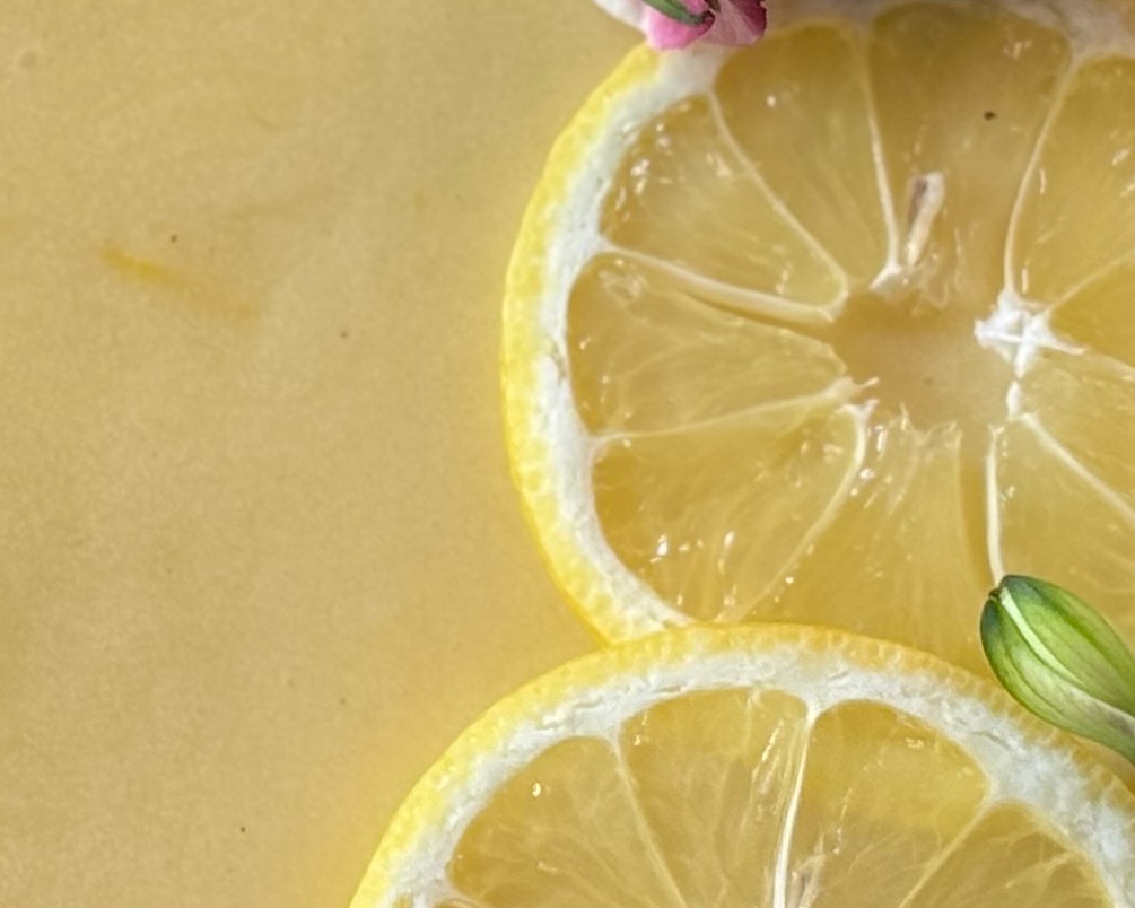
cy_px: 465
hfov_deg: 10.2
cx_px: -91
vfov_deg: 8.2
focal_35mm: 188
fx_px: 6315
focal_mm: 6.76
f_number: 1.78
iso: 100
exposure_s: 1/97
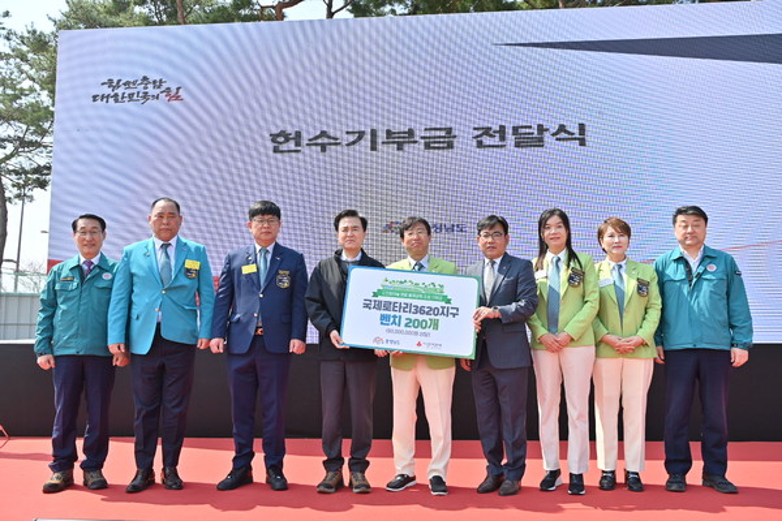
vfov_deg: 41.1
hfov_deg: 58.7
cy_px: 260
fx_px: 695
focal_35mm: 32
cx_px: 391
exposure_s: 1/250
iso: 100
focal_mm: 32
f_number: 7.1
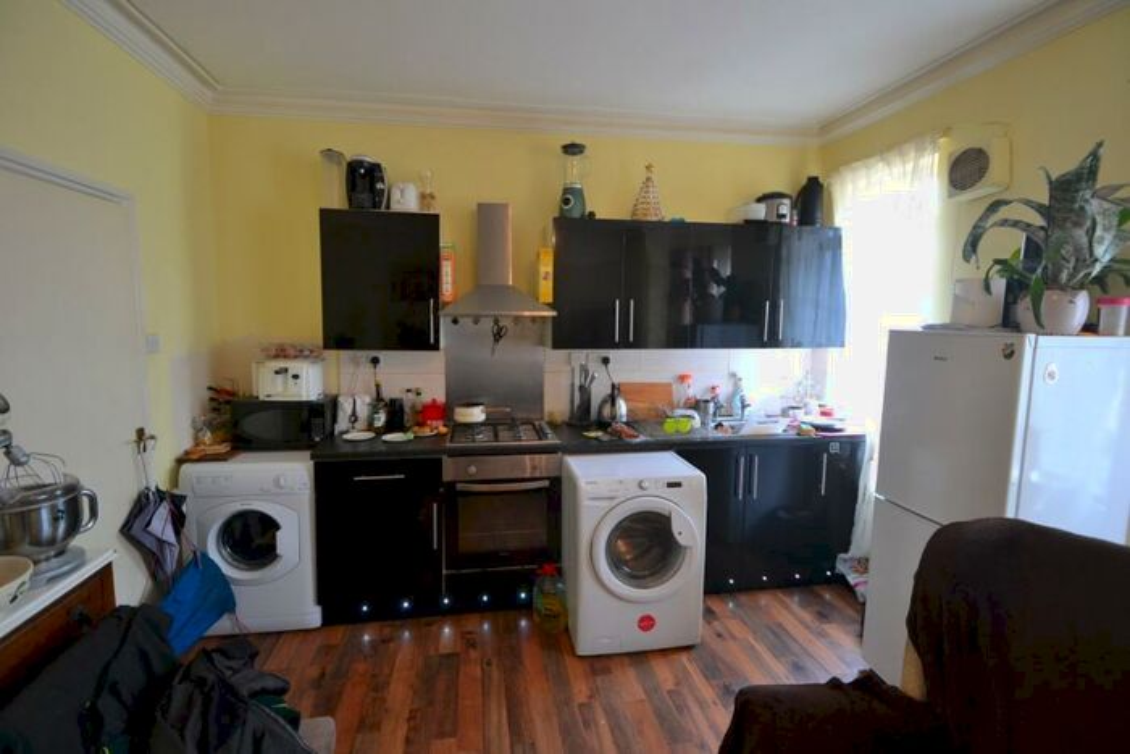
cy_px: 377
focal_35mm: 15
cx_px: 565
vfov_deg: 77.4
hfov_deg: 100.4
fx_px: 471
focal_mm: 10
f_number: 3.5
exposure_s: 1/60
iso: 500
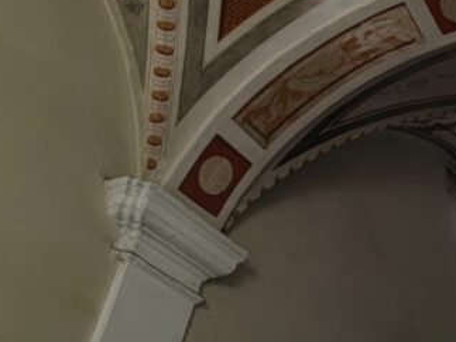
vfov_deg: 28.0
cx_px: 452
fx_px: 685
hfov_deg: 33.8
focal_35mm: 52
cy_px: 172
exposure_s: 1/13
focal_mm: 6.72
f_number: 1.69
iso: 1122
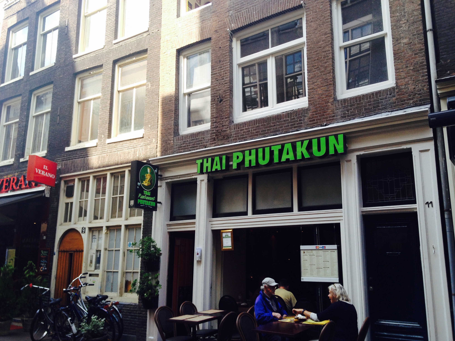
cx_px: 228
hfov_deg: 52.6
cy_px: 170
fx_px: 460
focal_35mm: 35
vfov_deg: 40.7
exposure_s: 1/208
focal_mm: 4.28
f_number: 2.4
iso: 50
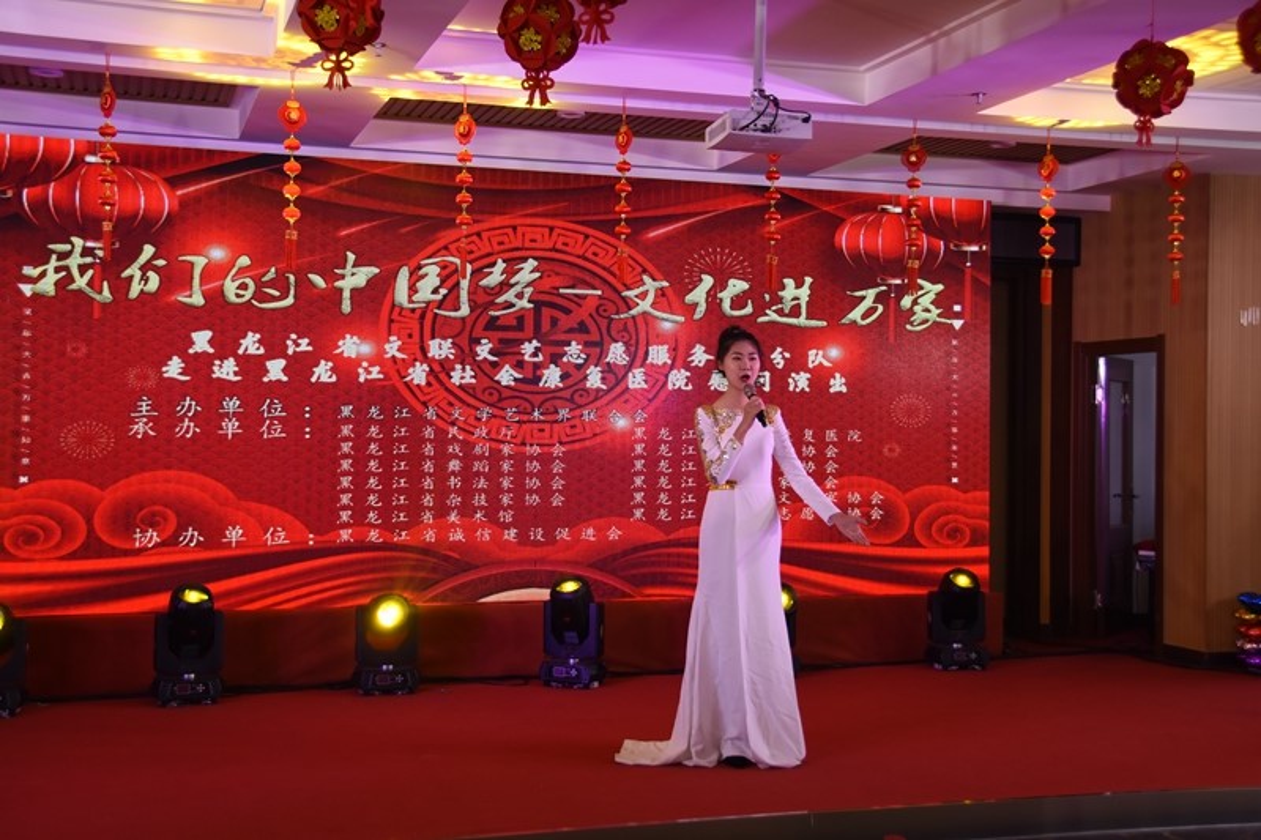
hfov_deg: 45.0
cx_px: 630
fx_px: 1523
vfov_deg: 30.8
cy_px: 420
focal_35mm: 44
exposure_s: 1/320
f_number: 4
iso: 800
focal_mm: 29
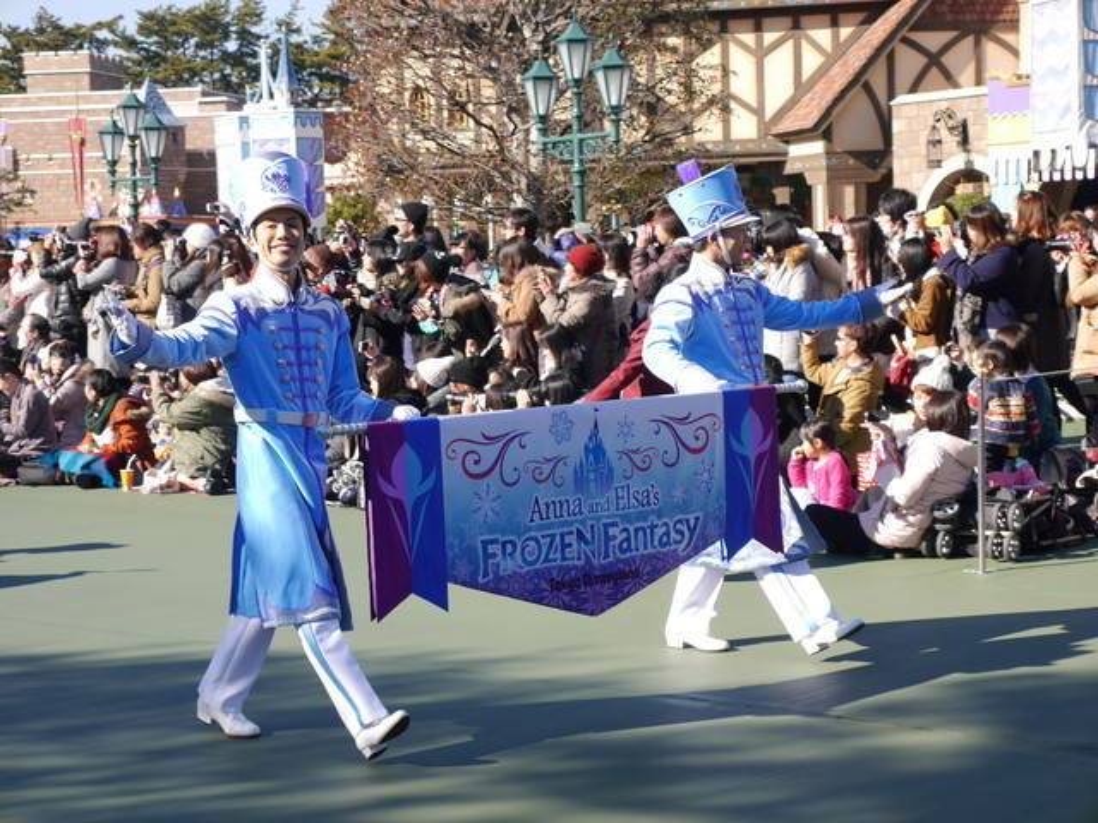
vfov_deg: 17.6
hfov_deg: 23.3
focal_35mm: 84
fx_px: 2664
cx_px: 549
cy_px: 412
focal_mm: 42
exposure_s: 1/250
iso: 160
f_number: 7.1
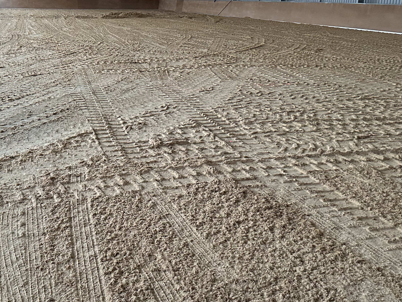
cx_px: 139
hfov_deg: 43.3
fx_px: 499
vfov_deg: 33.5
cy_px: 118
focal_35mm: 43
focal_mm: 6.86
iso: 1000
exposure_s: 1/58
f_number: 1.78
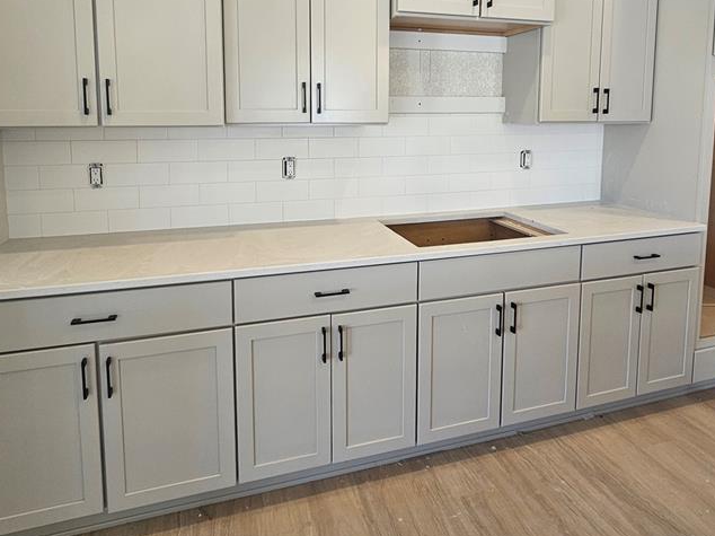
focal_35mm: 21
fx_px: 434
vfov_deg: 60.9
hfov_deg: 79.0
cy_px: 154
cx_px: 352
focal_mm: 2.2
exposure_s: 1/60
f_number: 2.2
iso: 80
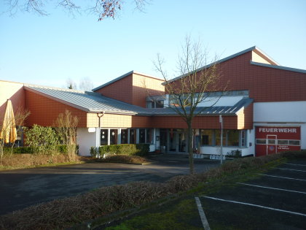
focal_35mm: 33
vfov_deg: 42.9
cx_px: 153
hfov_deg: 55.4
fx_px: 292
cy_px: 115
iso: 80
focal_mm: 5.5
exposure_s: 1/320
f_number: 2.8
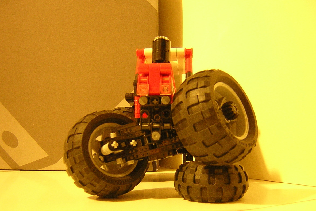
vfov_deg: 35.0
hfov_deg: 50.7
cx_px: 158
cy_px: 113
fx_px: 334
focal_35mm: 38
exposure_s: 1/2.3
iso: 400
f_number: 2.6
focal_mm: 4.7
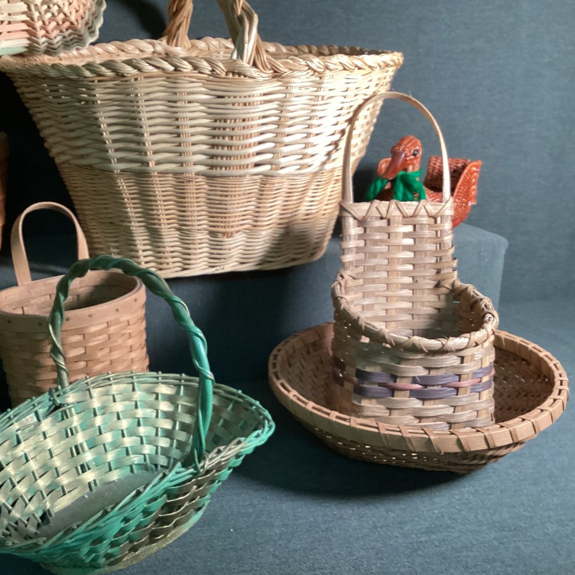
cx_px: 219
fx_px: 695
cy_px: 290
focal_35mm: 37
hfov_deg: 44.6
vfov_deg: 44.9
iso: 320
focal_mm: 3.3
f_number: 2.4
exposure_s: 1/60
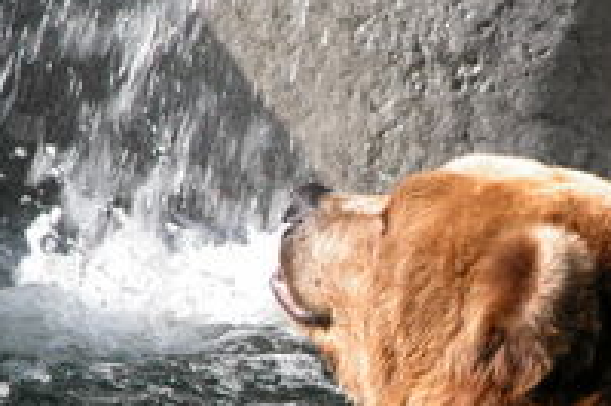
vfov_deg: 2.4
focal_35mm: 575
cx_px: 529
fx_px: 9751
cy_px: 354
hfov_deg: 3.6
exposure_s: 1/204
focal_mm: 71.2
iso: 100
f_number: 4.7
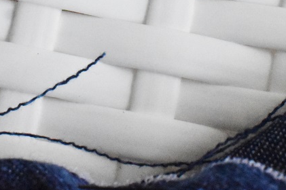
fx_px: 916
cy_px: -40
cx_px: 140
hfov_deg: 17.7
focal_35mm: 115
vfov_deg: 11.6
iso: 8000
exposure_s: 1/4000
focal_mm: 27
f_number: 10
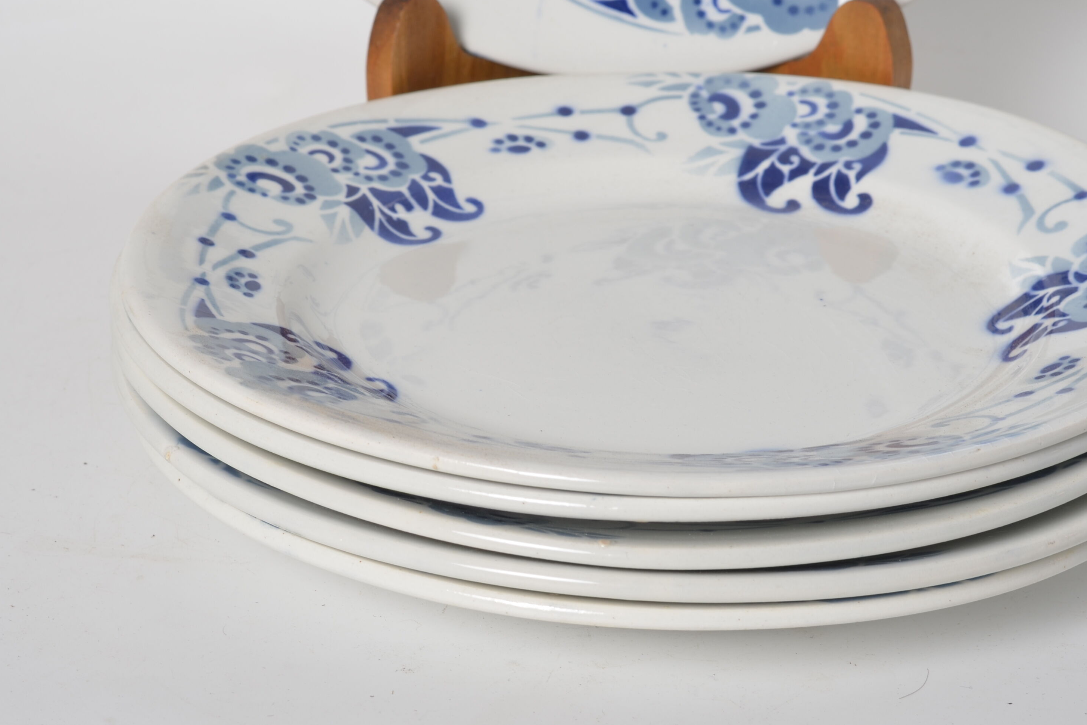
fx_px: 2868
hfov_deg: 21.4
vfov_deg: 14.4
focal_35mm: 95
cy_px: 377
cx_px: 641
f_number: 11
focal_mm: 50
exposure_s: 1/125
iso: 100
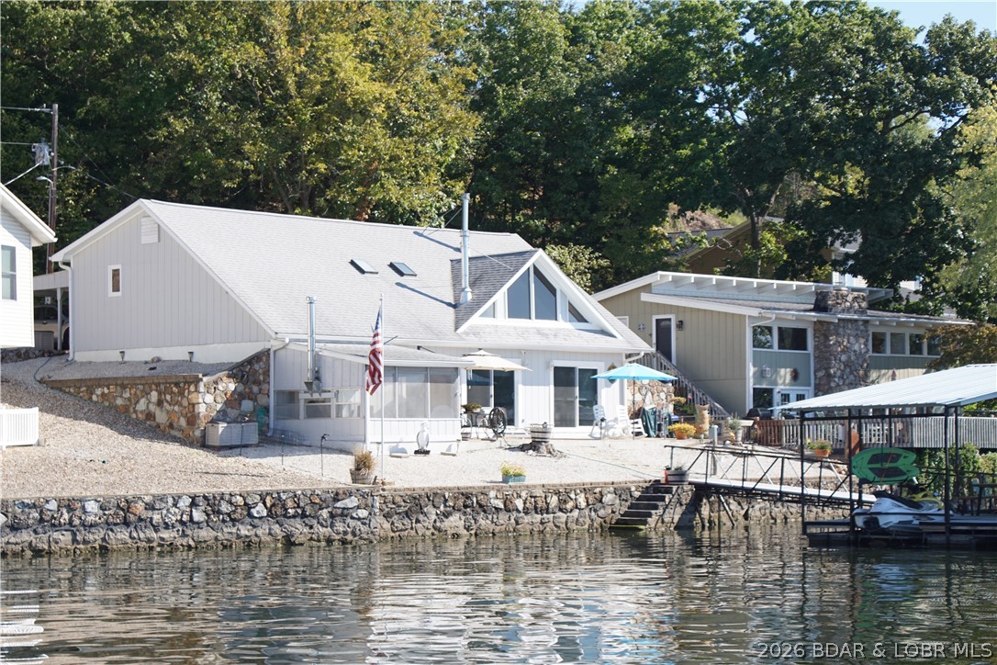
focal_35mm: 82
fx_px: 2285
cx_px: 498
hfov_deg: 24.6
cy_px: 332
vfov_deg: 16.6
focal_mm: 55
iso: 100
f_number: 7.1
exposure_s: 1/125
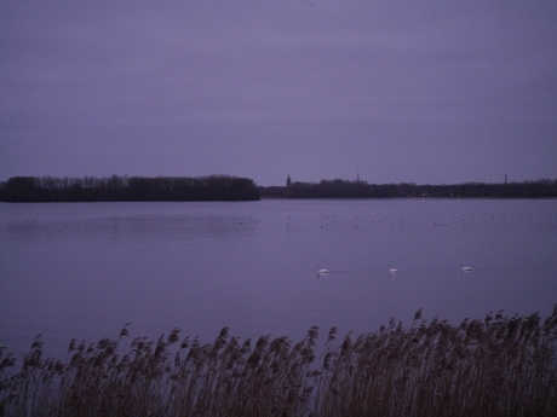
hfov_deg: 21.8
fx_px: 1448
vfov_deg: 16.4
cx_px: 278
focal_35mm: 90
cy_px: 208
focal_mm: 45
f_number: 4
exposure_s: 1/30
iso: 1600
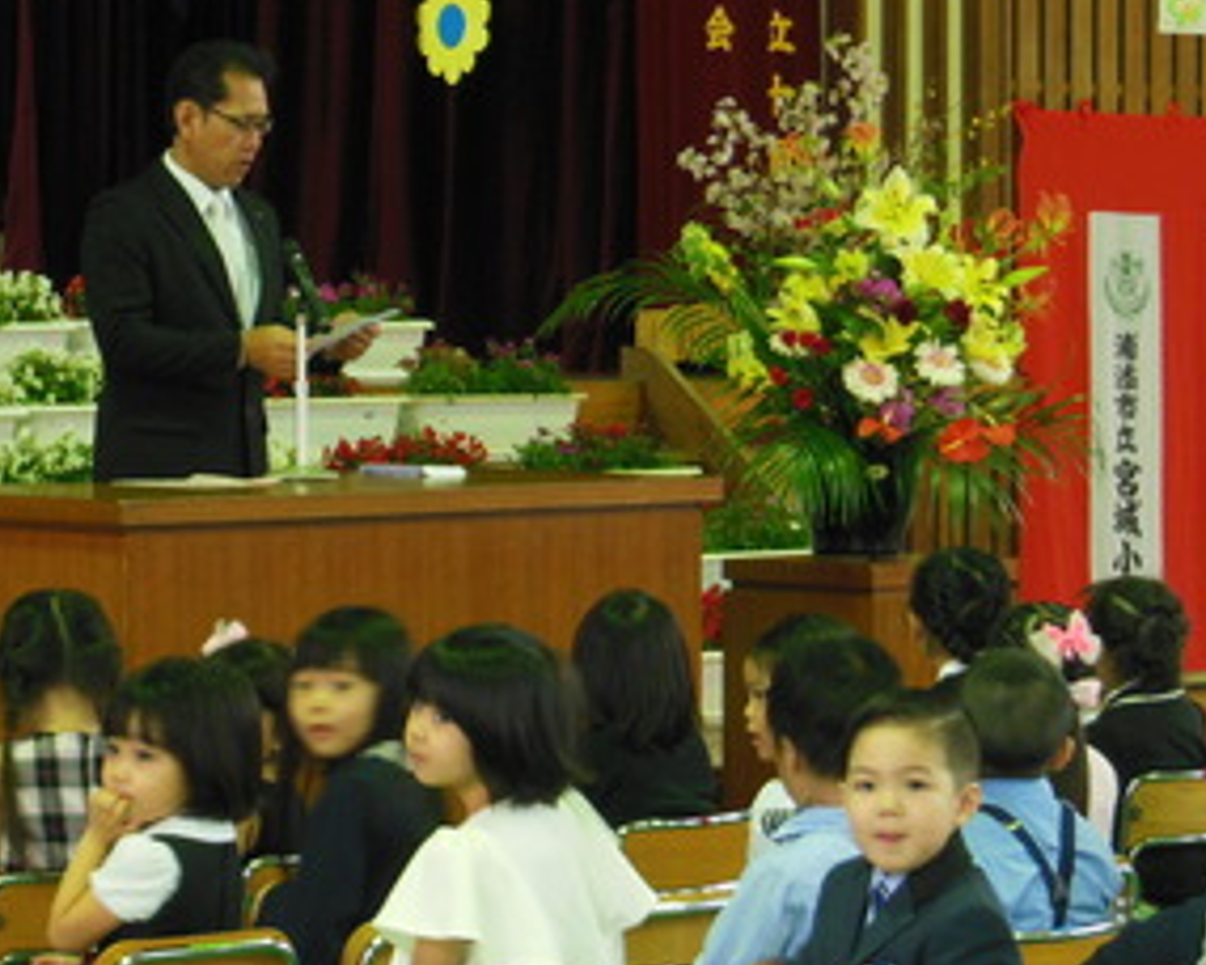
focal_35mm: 176
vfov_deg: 8.8
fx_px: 6282
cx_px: 423
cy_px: 360
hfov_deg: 11.0
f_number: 5.7
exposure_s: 1/10
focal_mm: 19.1
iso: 400
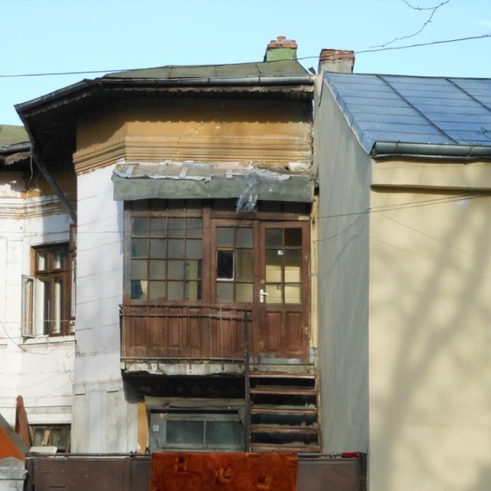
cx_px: 254
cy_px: 246
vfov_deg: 16.9
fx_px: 1653
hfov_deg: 16.9
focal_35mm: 103
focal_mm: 15.5
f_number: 4.6
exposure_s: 1/1000
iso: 400
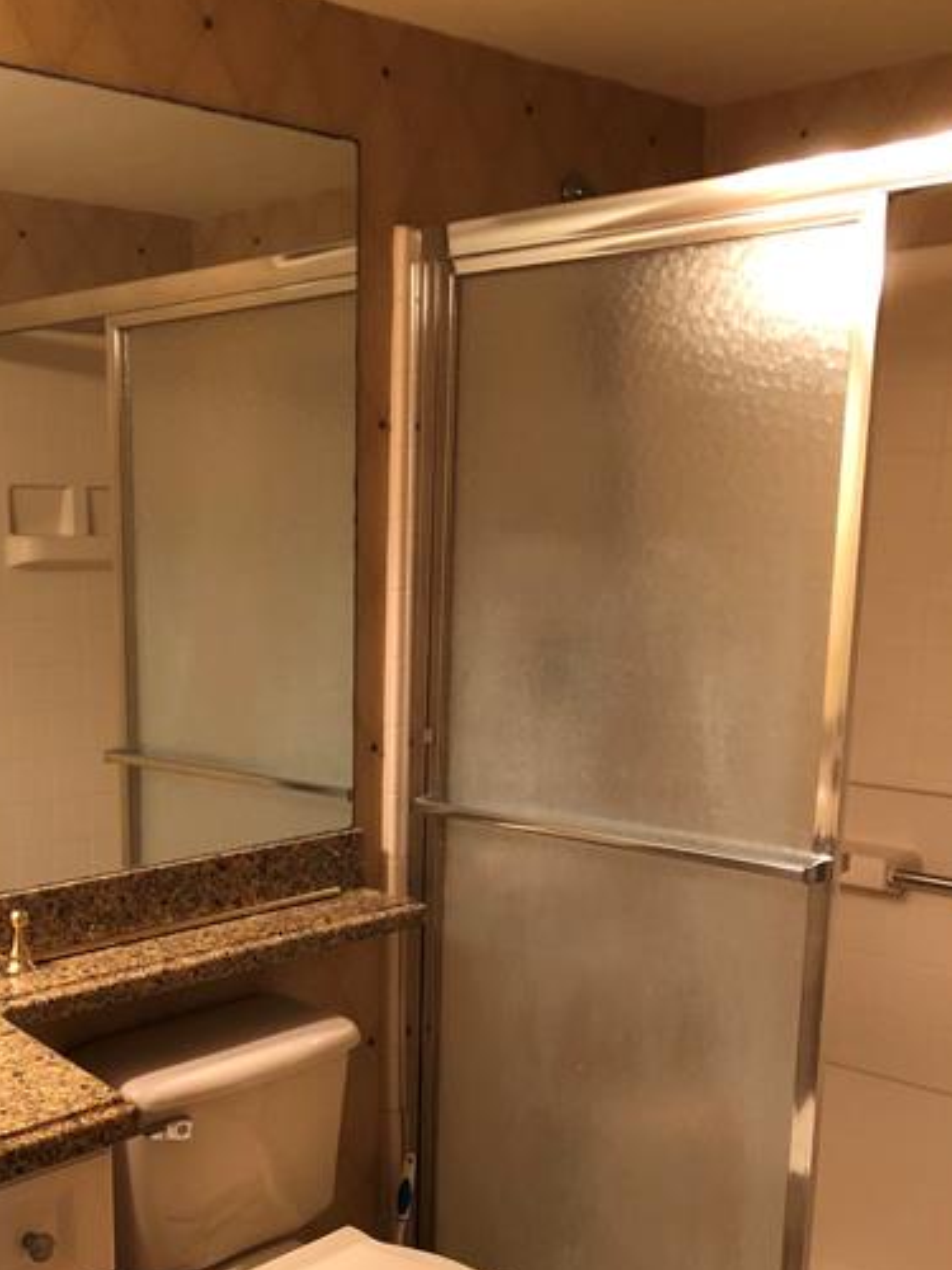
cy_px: 879
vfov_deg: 43.0
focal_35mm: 43
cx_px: 256
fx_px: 1577
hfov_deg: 33.0
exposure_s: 1/6
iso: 100
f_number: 1.8
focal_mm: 4
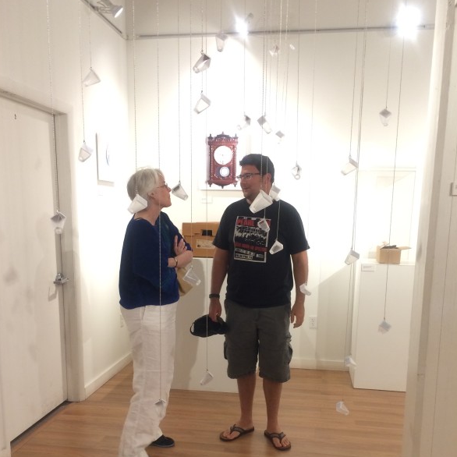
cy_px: 304
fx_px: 523
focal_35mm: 35
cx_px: 231
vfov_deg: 46.5
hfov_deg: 47.2
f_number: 2.2
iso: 125
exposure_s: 1/30
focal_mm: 4.15
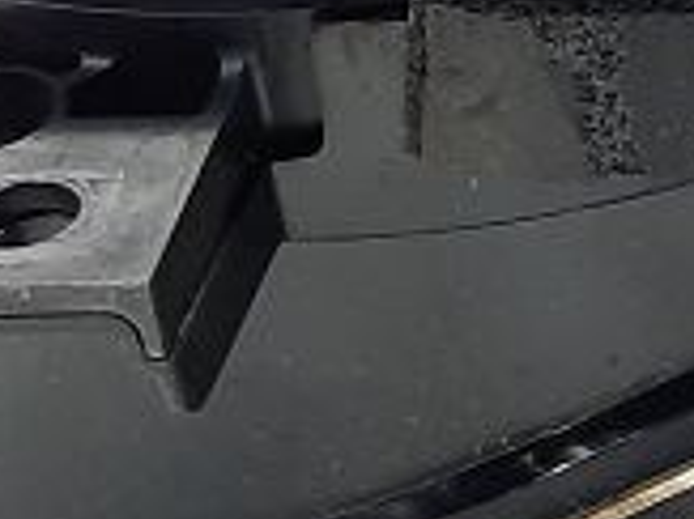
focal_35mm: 184
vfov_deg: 8.0
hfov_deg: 9.7
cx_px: 1571
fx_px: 3686
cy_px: -85
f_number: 2
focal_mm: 4.6
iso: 160
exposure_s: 1/50
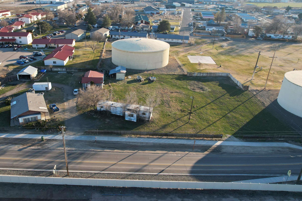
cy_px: 96
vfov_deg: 46.4
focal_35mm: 28
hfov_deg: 64.9
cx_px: 123
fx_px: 235
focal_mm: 8.38
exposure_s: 1/725
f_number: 2.8
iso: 150
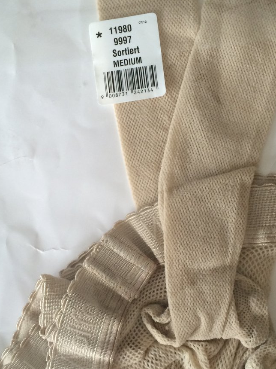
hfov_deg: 32.2
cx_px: 128
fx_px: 479
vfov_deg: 42.0
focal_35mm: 45
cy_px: 208
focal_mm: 4.15
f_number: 2.2
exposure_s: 1/30
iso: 100
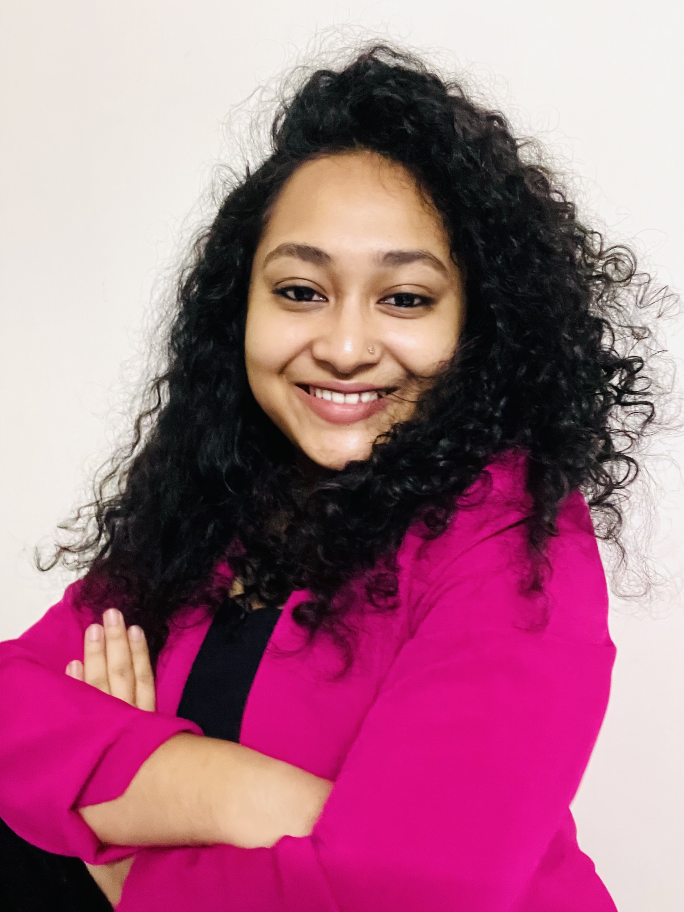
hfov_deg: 46.8
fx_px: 790
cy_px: 456
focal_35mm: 30
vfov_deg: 60.0
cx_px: 342
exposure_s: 1/17
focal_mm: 2.71
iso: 1000
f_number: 2.2
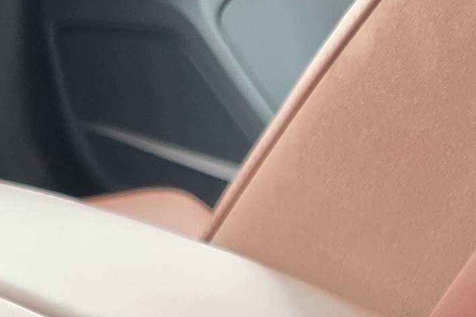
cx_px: 329
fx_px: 1798
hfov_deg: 15.0
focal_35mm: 136
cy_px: 867
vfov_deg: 8.7
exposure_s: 1/50.9
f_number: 1.7
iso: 100
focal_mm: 6.3
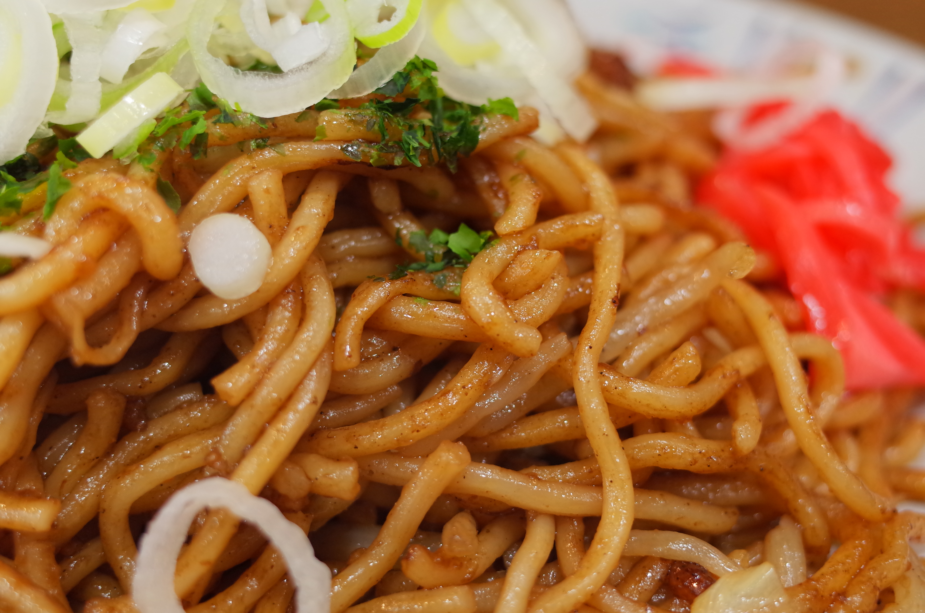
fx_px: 898
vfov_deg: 37.7
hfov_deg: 54.5
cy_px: 306
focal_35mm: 35
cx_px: 462
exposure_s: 1/20
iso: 400
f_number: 2.8
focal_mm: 18.3
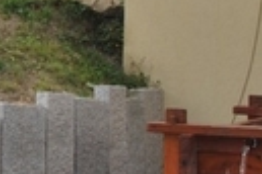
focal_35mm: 154
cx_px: -148
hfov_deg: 12.6
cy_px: -68
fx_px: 1121
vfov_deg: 8.7
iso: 100
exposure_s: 1/200
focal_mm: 22
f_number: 5.6
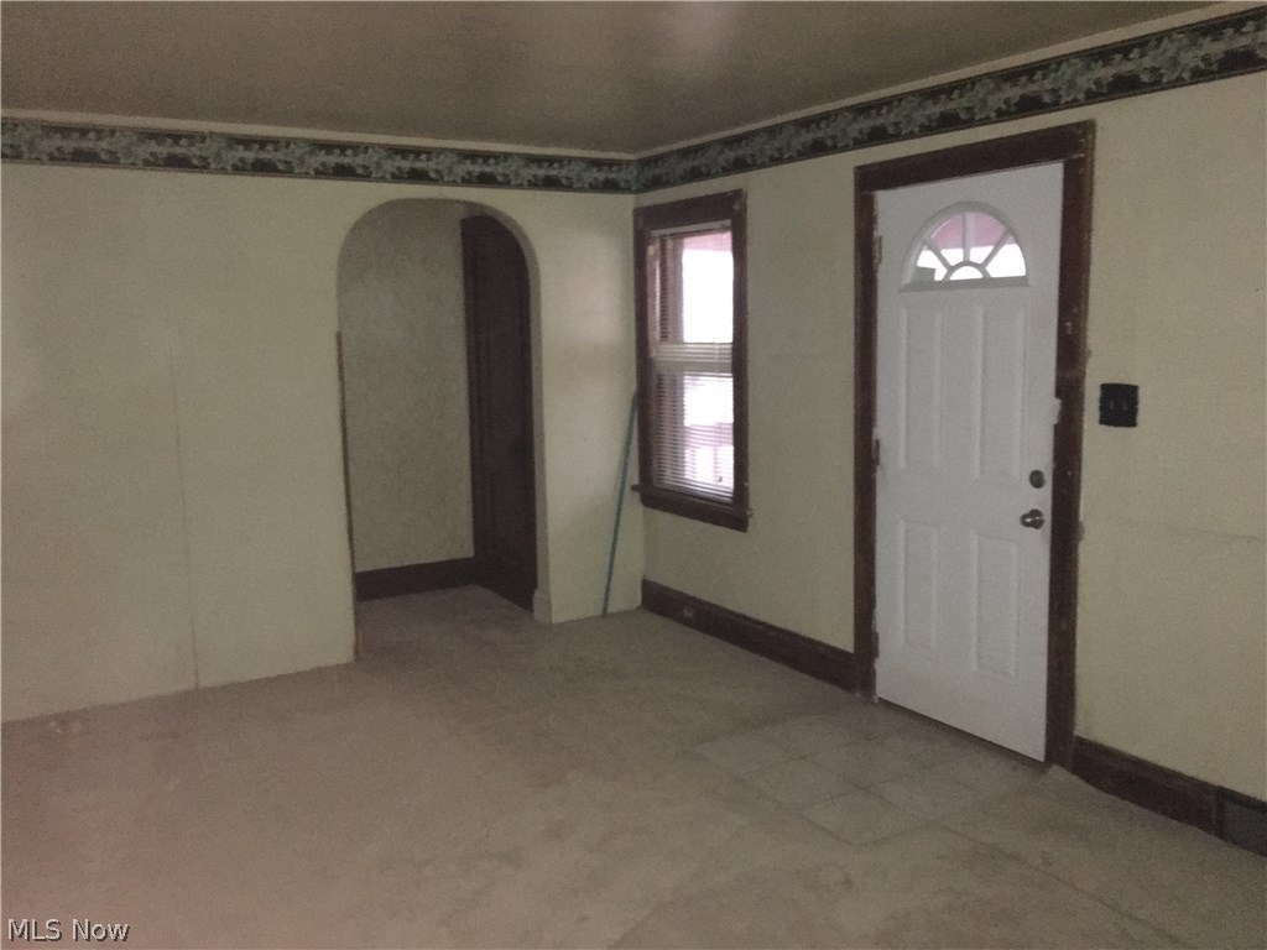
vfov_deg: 48.2
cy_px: 475
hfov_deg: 61.7
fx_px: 1061
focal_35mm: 29
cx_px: 634
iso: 400
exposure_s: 1/16
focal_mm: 4.15
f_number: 2.2
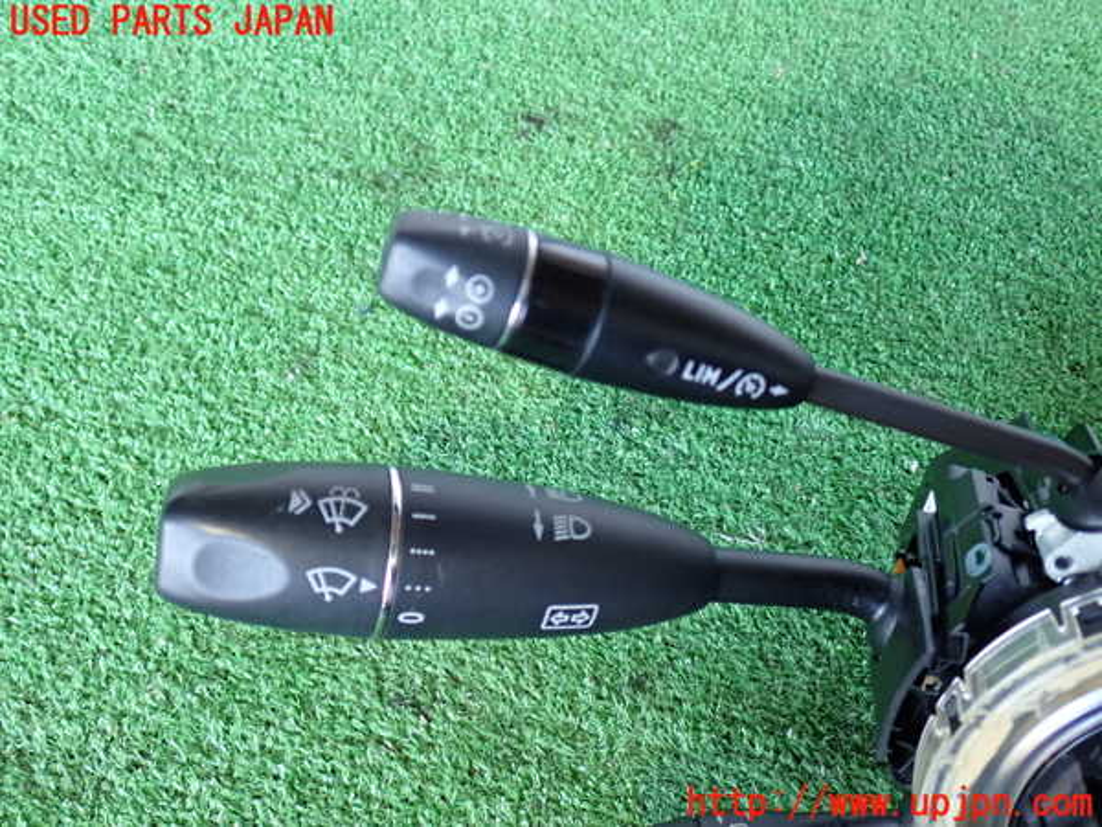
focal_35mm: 32
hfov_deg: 56.8
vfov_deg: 44.2
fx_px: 1019
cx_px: 551
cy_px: 414
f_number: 2.4
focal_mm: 5.79
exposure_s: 1/30
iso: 320
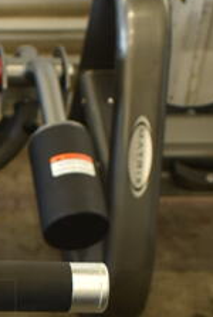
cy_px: 285
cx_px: -132
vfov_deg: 18.3
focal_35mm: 110
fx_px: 973
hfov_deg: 11.8
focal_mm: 18
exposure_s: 1/30
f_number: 3.5
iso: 250
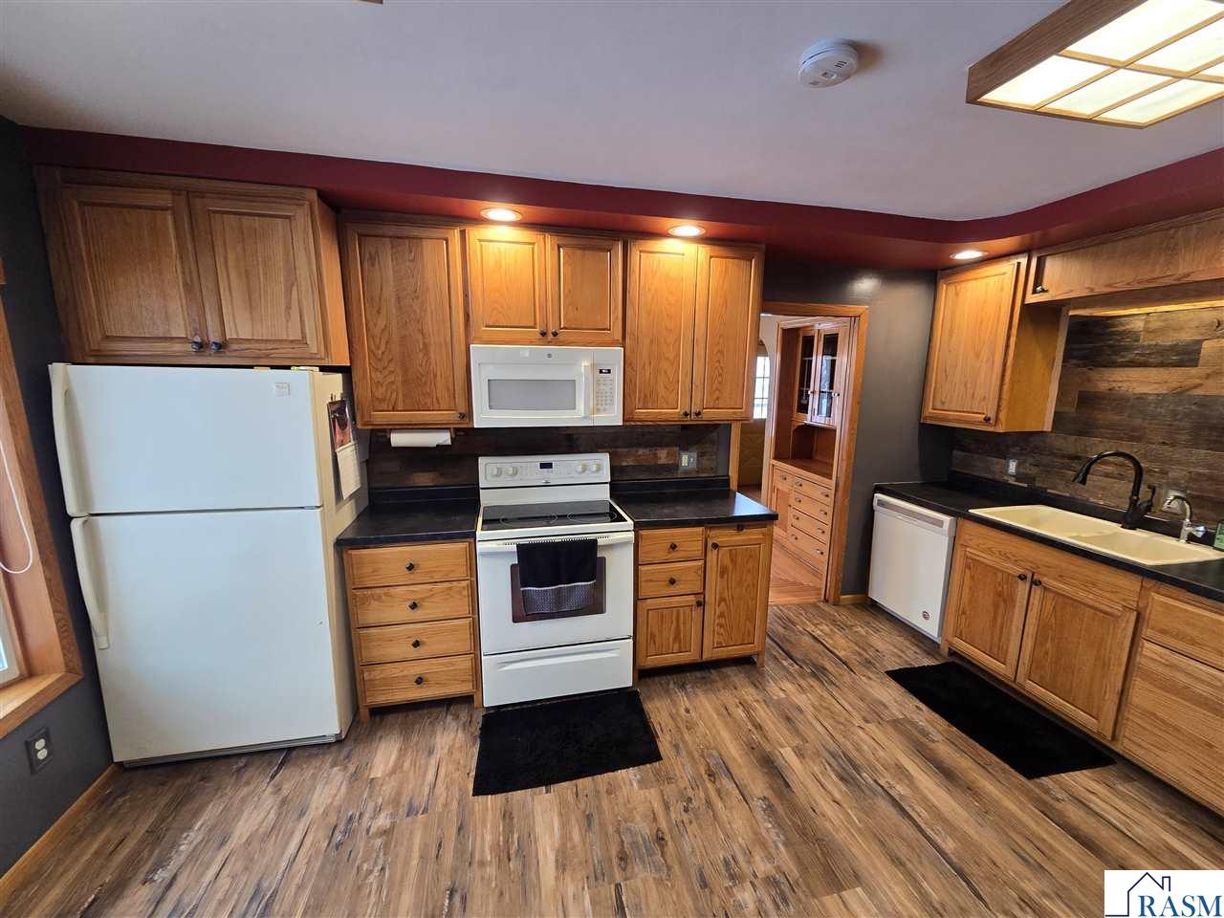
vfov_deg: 89.9
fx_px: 460
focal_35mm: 13
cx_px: 612
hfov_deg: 106.2
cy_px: 459
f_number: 2.2
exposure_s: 1/60
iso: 100
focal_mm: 2.2
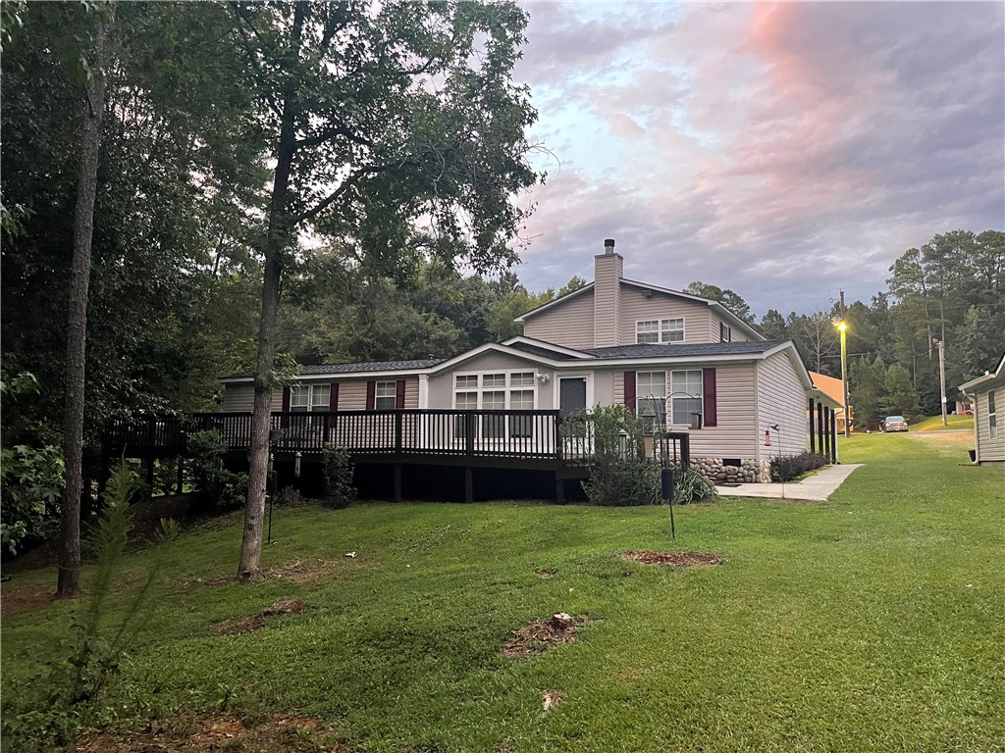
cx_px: 502
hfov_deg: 67.3
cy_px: 376
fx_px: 755
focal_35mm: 26
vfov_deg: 53.1
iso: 500
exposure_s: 1/30
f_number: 1.6
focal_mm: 5.1
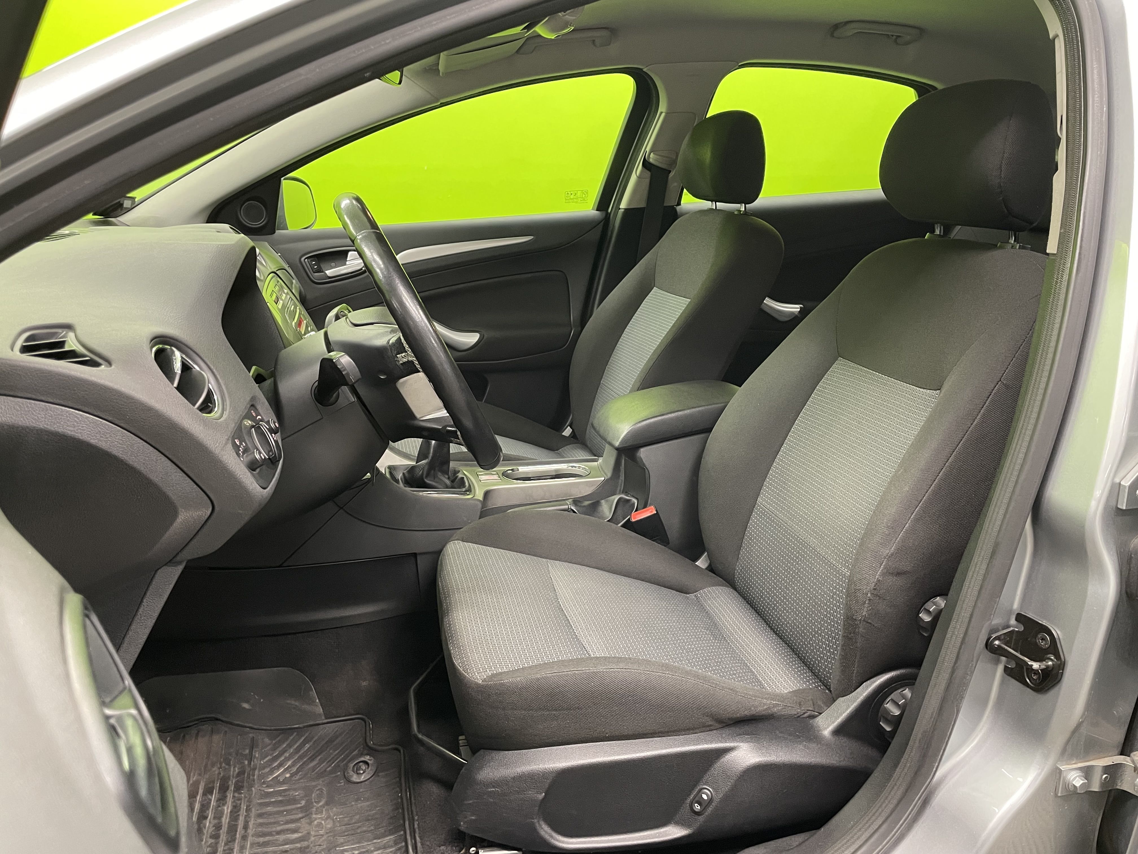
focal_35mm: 26
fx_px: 855
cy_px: 427
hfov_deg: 67.3
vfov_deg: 53.1
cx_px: 569
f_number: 1.6
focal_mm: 4.2
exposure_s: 1/50
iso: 320
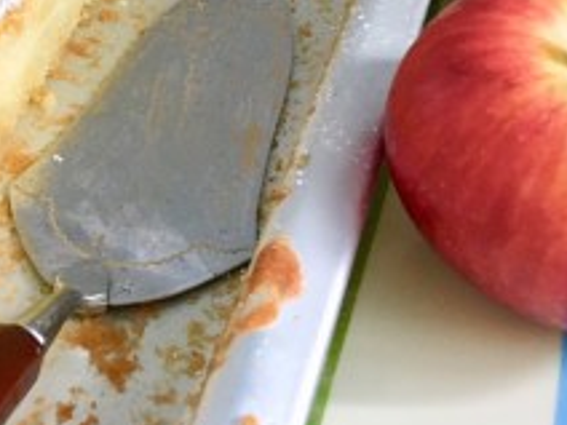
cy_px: -63
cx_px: 80
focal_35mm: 68
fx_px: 1114
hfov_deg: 27.7
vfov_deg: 20.4
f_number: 2.2
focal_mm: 4.15
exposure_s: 1/33
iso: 200
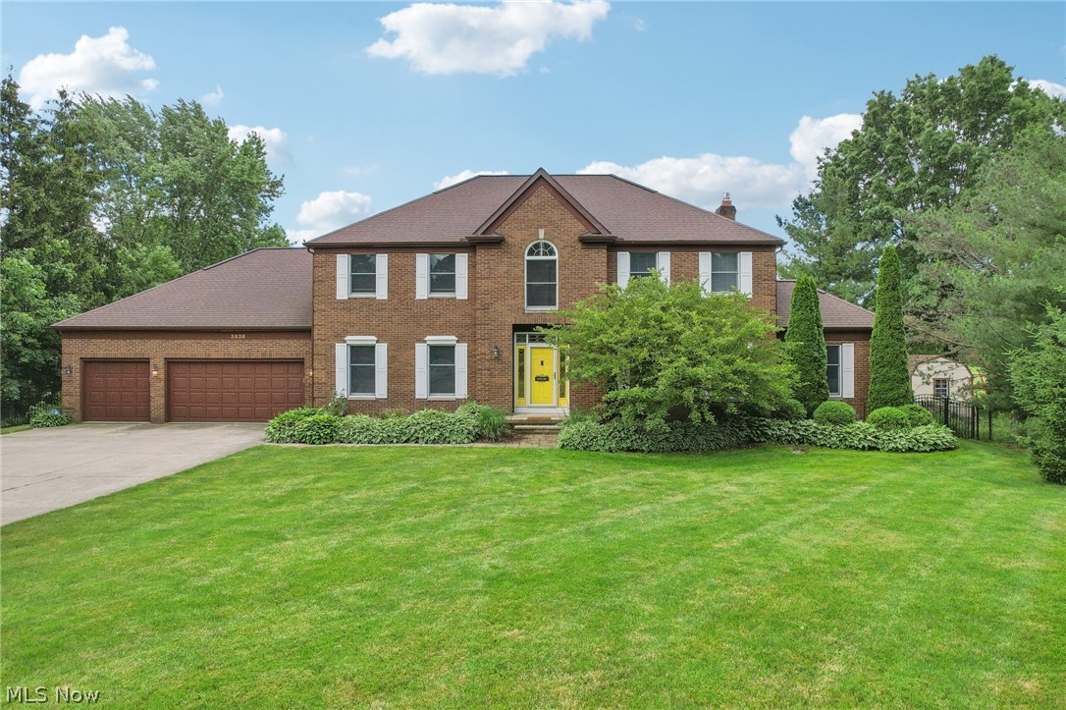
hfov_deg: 78.6
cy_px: 355
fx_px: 651
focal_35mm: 22
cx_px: 533
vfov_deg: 57.2
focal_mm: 8.4
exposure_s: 1/1250
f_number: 2.8
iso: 100
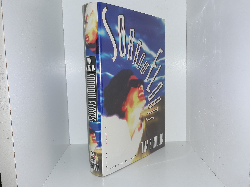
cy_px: 91
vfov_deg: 48.2
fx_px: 209
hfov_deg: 61.7
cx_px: 126
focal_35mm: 29
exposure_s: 1/120
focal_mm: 3.7
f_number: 1.7
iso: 50
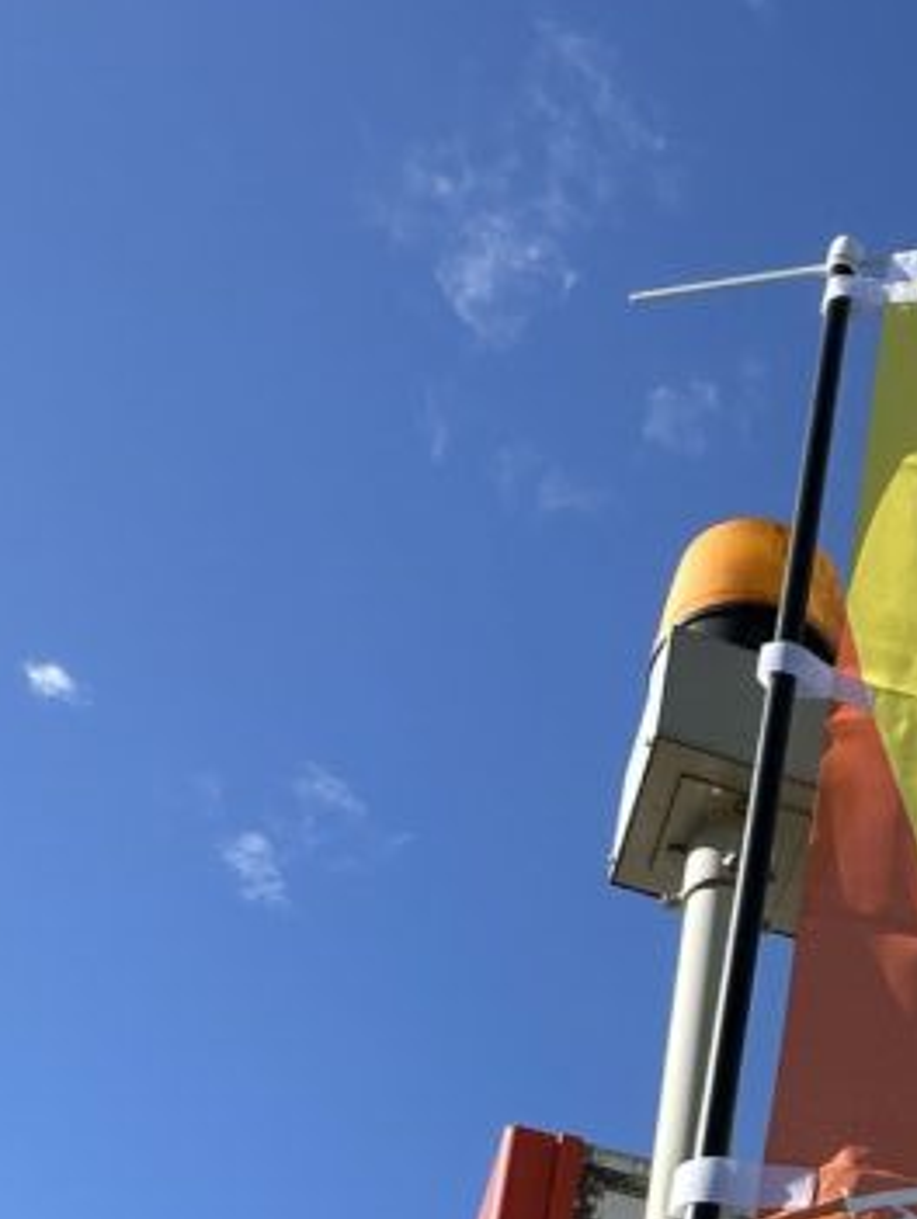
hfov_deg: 26.9
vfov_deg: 31.5
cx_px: 931
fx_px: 1798
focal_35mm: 51
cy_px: 1455
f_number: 2.2
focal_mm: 2.22
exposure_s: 1/1618
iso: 40
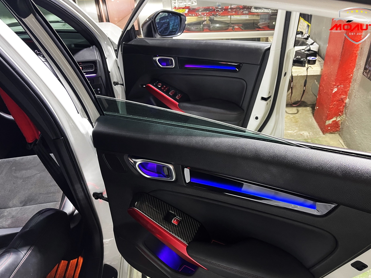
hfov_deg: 63.4
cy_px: 149
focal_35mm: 28
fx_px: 300
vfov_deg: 49.7
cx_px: 194
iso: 400
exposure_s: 1/33
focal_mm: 5.1
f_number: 1.6
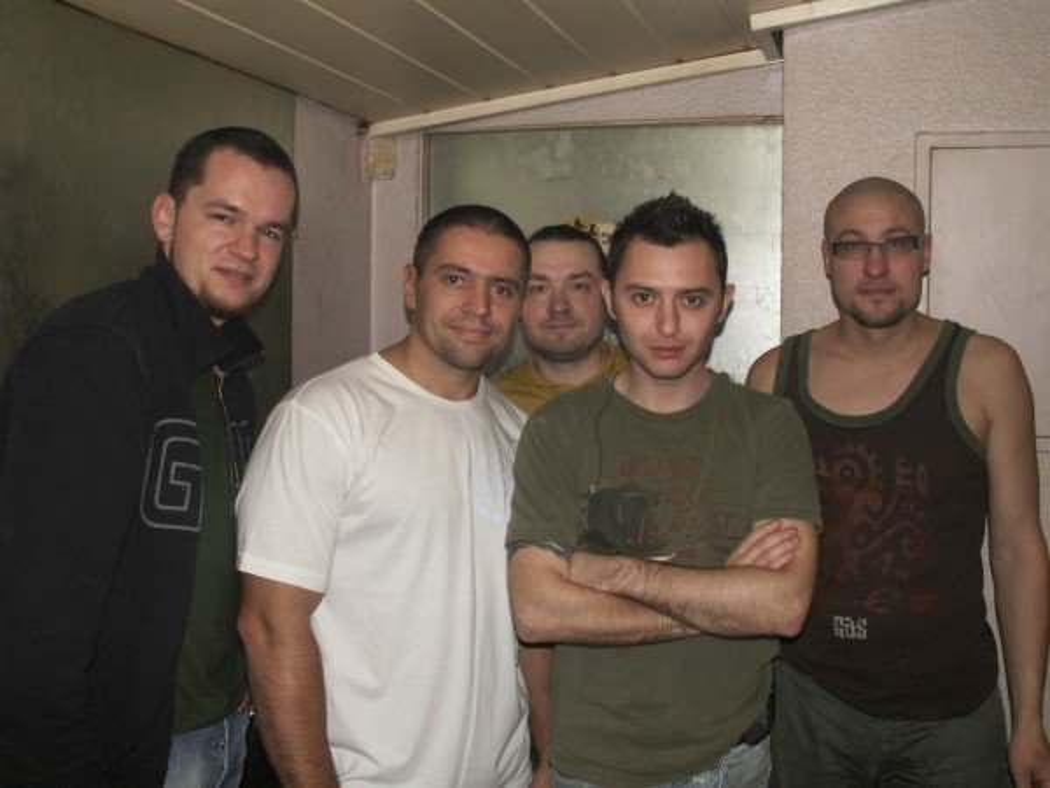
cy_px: 394
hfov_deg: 52.6
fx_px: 1062
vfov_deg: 40.7
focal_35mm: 35
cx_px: 525
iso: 160
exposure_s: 1/40
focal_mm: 5.86
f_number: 2.8
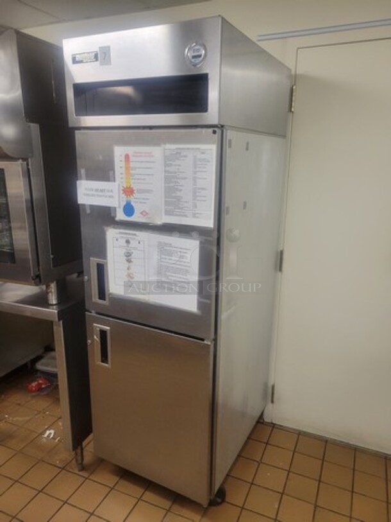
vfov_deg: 67.3
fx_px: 391
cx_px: 196
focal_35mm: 26
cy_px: 261
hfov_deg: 53.1
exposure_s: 1/120
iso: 200
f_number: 1.8
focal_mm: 5.4
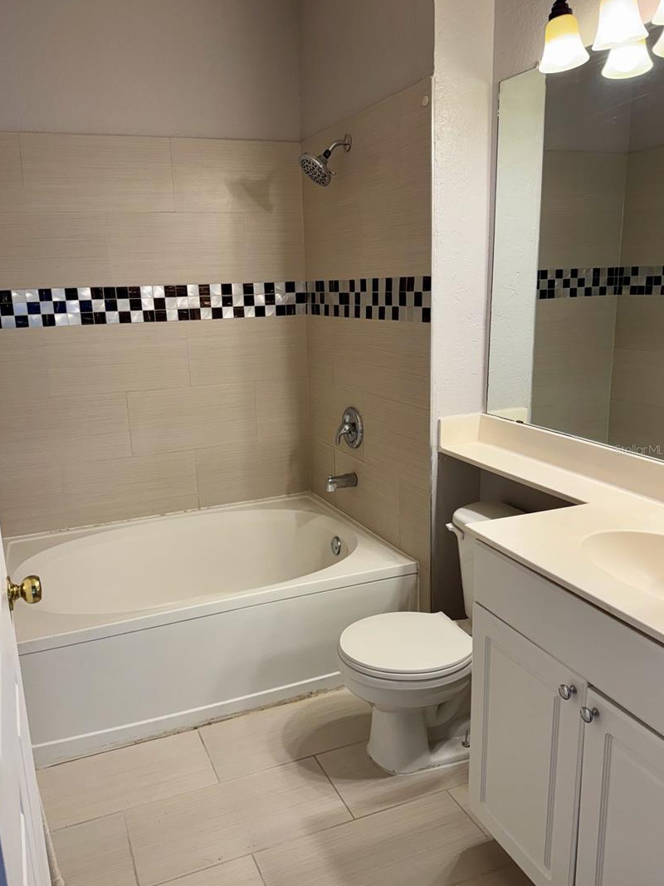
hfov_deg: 51.3
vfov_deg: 65.3
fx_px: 691
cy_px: 449
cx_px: 300
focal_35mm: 27
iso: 125
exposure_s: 1/120
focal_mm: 6.76
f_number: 1.78
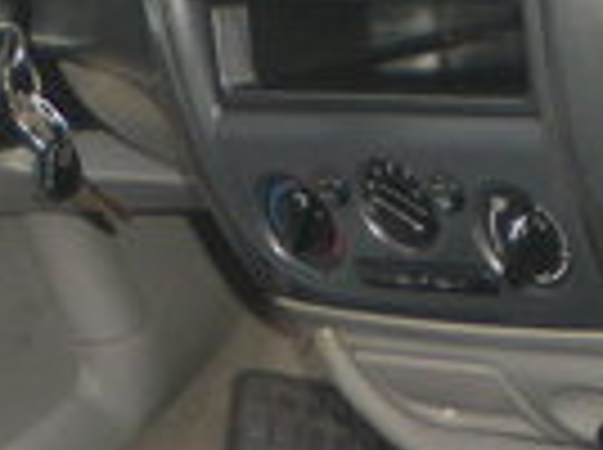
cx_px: 349
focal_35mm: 190
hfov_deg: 10.4
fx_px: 3304
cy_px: 549
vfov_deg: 7.7
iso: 145
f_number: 3.1
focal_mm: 6.3
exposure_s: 1/56.6
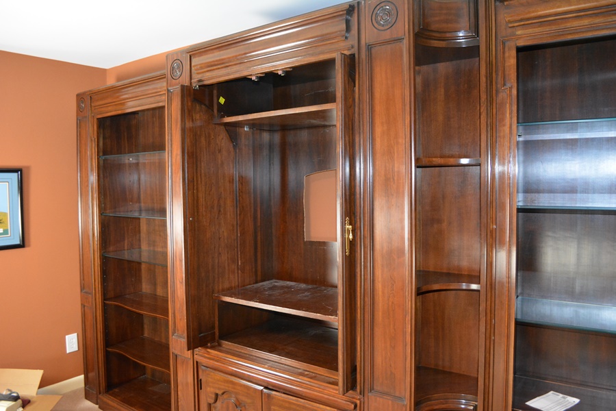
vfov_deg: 47.9
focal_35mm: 27
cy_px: 206
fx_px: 462
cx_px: 308
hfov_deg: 67.4
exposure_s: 1/60
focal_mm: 18
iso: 3200
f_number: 3.5
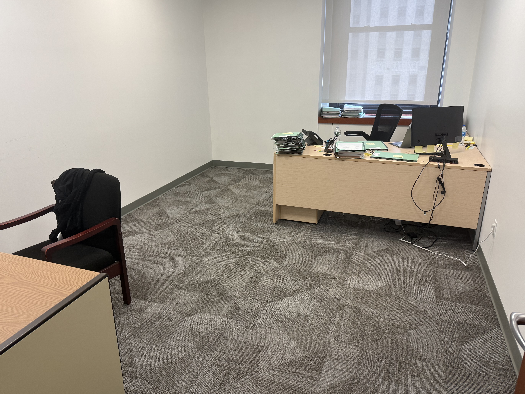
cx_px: 261
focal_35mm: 25
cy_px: 191
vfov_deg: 54.9
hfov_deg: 69.4
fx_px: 379
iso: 125
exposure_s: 1/120
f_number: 1.78
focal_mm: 6.76
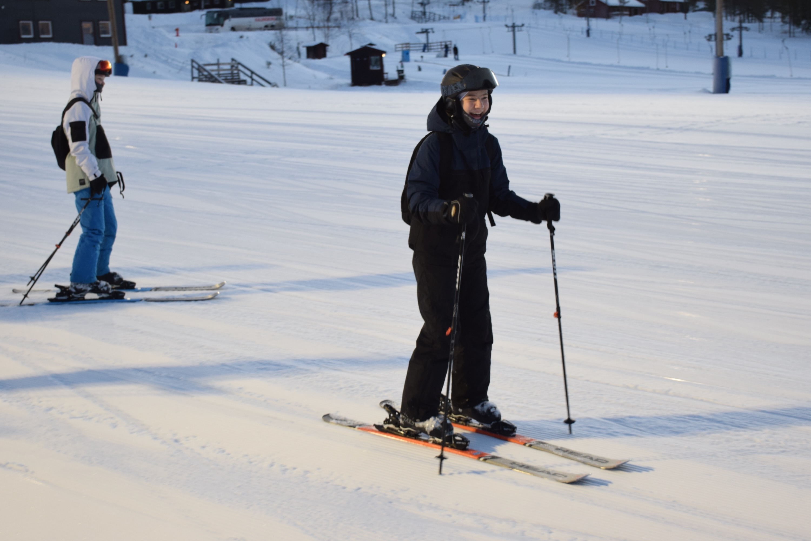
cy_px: 270
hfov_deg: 49.6
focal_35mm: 39
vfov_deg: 34.2
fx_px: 879
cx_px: 406
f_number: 5
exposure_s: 1/100
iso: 400
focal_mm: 26
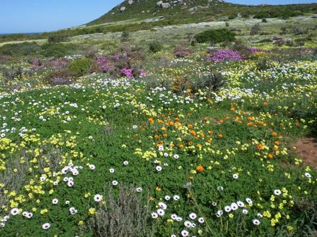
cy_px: 118
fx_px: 330
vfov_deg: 39.7
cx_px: 158
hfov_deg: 51.4
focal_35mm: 36
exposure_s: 1/1500
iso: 80
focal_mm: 6.5
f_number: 3
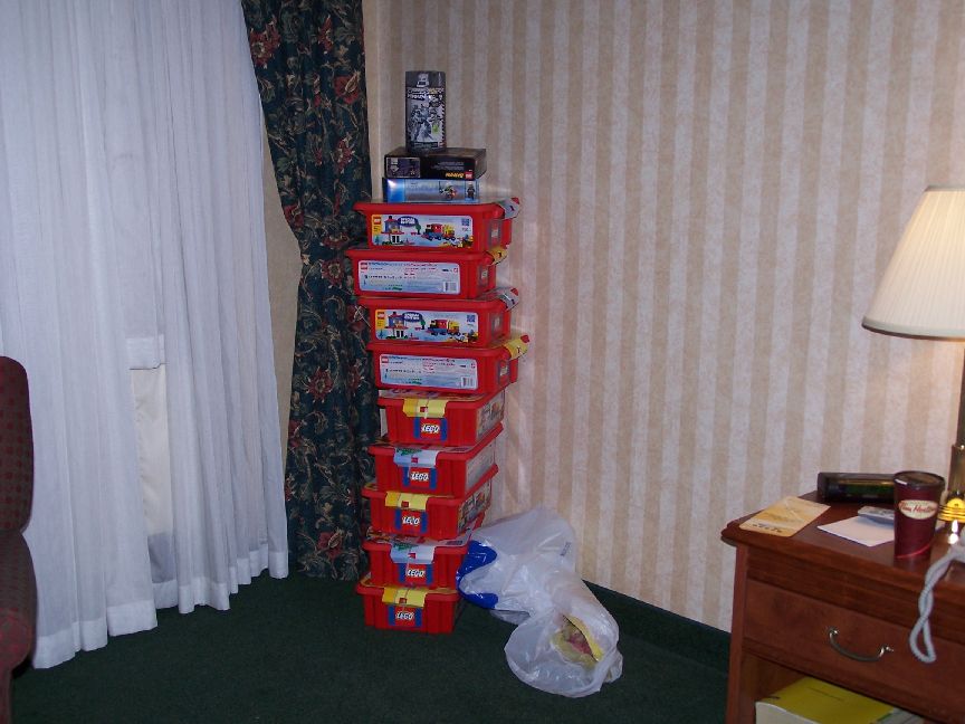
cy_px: 362
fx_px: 1422
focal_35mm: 51
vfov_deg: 28.6
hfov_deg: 37.5
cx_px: 482
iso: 80
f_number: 3
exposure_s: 1/60
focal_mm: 8.5
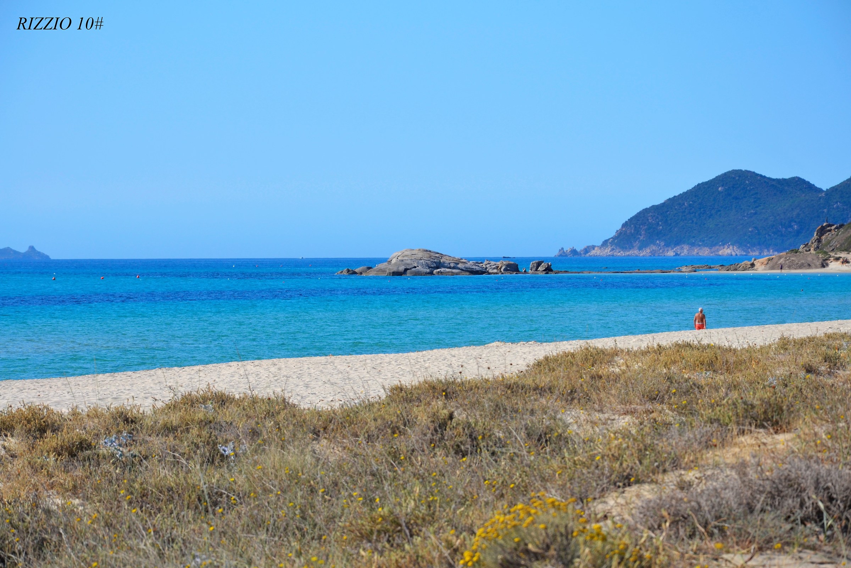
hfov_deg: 13.0
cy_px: 284
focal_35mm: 158
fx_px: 3723
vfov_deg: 8.7
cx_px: 426
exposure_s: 1/250
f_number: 8
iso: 100
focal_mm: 105
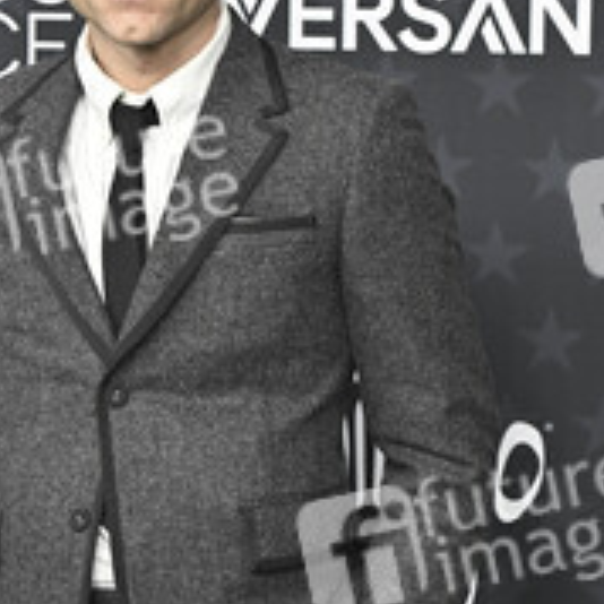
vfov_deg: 11.7
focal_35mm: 149
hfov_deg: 11.7
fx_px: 2941
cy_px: 366
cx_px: 163
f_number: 5.6
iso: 1250
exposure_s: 1/320
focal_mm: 78
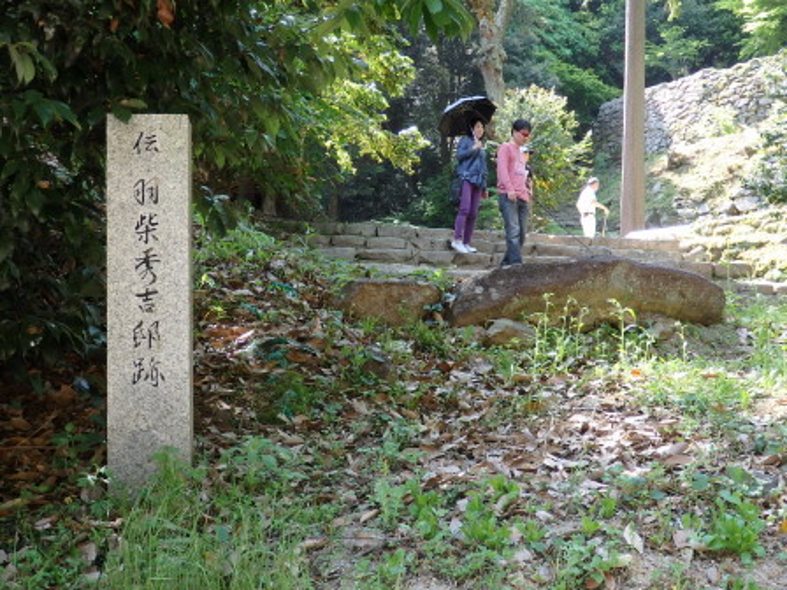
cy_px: 295
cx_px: 394
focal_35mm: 49
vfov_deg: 29.7
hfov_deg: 38.9
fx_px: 1114
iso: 125
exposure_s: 1/60
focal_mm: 8.9
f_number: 4
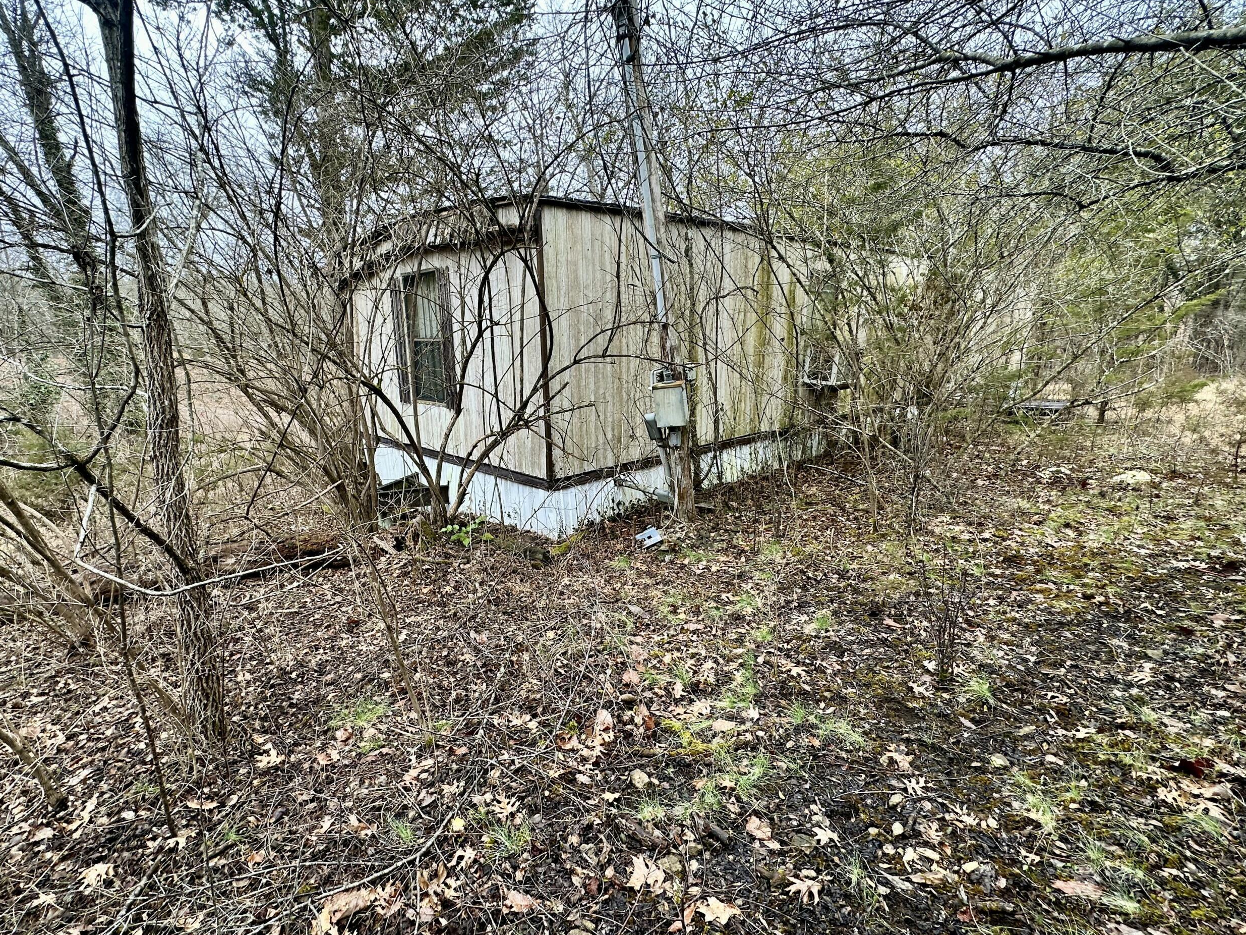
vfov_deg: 74.7
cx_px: 577
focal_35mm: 17
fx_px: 612
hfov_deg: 90.9
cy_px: 478
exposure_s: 1/137
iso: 40
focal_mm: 2.22
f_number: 2.2
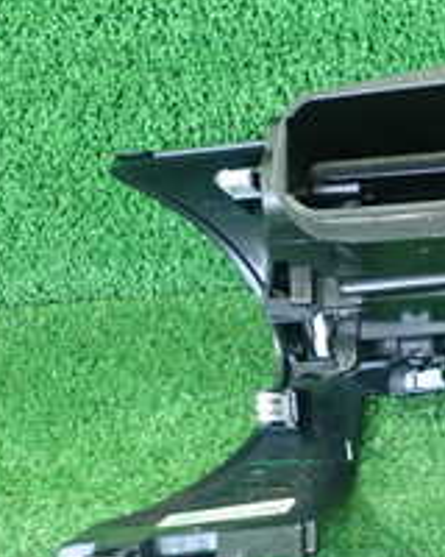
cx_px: 706
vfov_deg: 21.6
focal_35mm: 88
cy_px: 373
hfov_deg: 15.8
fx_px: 1449
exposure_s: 1/125
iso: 500
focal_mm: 5.5
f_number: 2.3
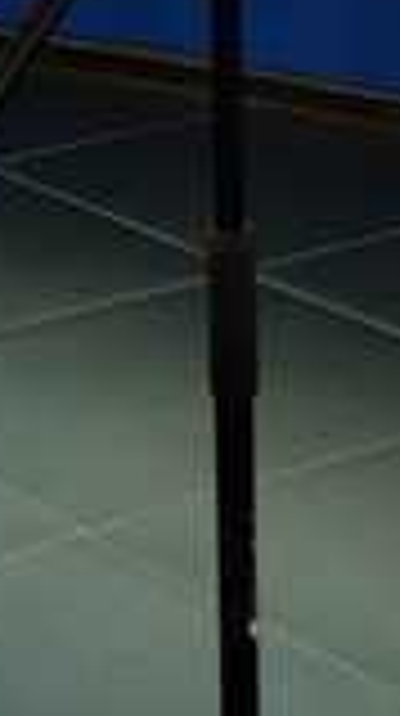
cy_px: -450
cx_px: 757
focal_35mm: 208
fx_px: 3936
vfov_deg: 10.0
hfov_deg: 5.7
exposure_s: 1/20
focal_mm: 35
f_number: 4.5
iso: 1600
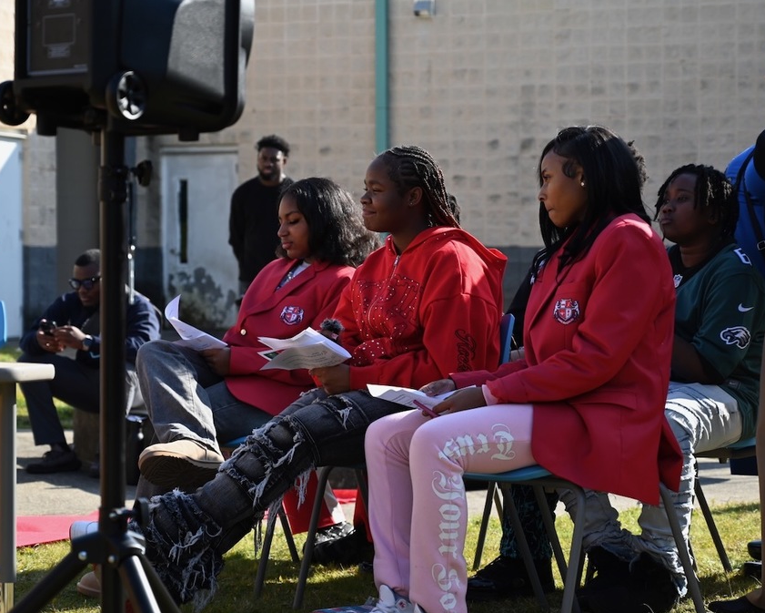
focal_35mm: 80
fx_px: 1811
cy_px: 305
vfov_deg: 19.2
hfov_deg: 23.8
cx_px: 366
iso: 140
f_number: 5
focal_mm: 70
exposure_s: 1/400
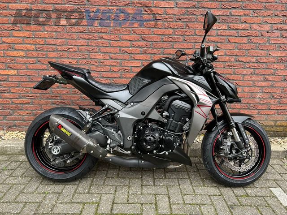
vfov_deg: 53.1
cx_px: 144
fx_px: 216
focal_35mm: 26
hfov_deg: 67.3
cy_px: 108
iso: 125
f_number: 1.5
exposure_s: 1/85
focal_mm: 5.7
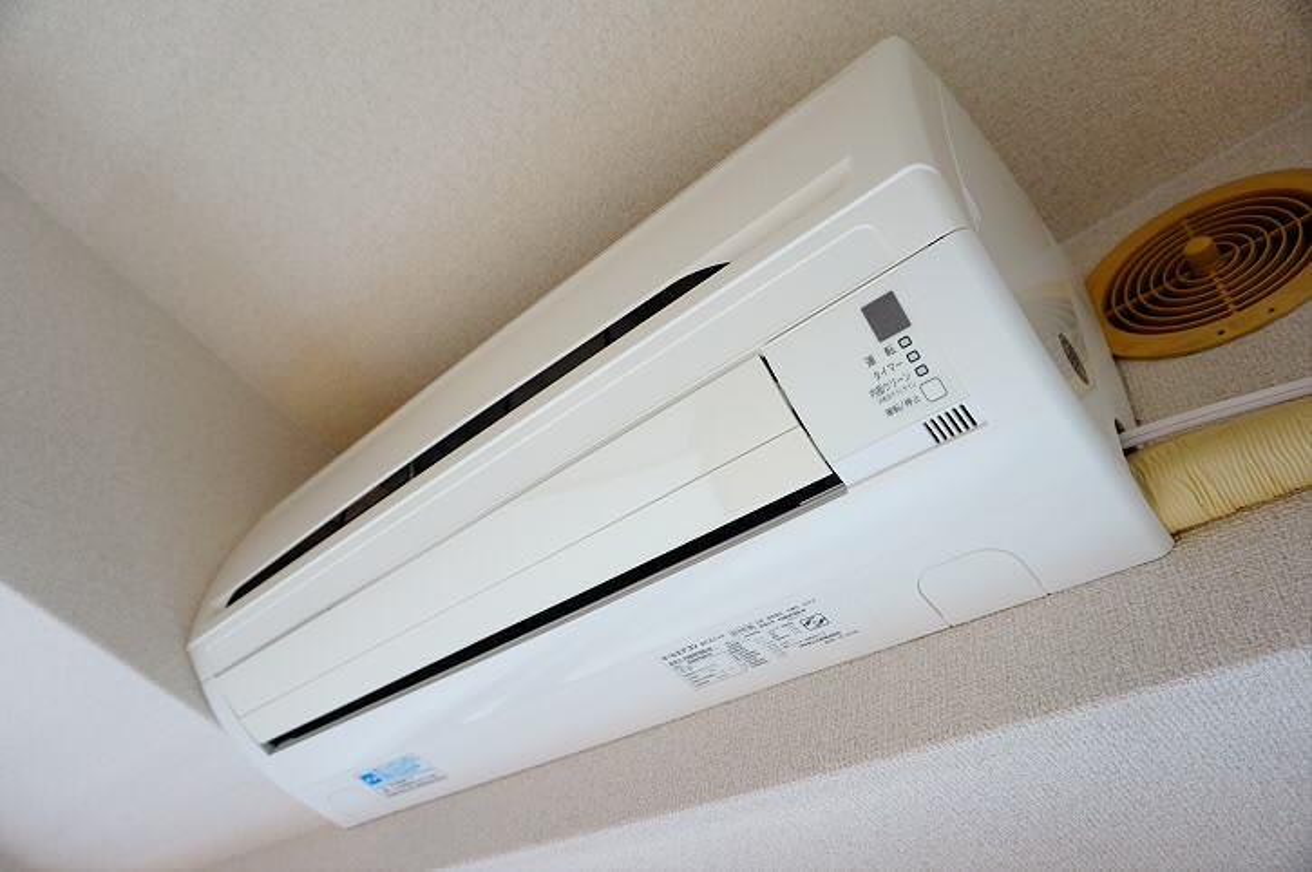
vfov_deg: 53.0
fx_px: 874
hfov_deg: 73.8
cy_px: 436
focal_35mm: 24
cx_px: 656
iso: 320
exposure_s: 1/60
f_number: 4
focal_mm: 16
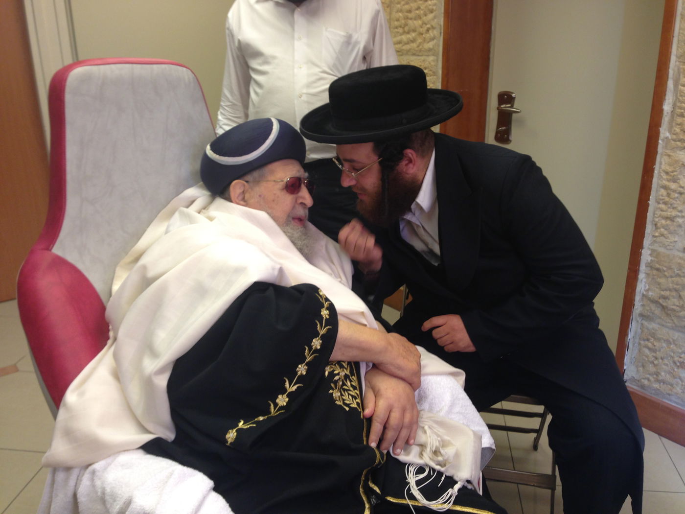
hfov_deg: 55.4
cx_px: 342
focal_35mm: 33
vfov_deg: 42.9
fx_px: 653
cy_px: 257
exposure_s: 1/24
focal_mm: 4.13
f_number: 2.4
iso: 50
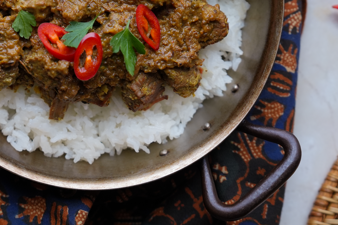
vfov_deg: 12.1
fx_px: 1052
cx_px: 98
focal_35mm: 112
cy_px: -4
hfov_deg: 18.2
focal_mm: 54
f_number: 2.8
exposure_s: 1/320
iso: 1000
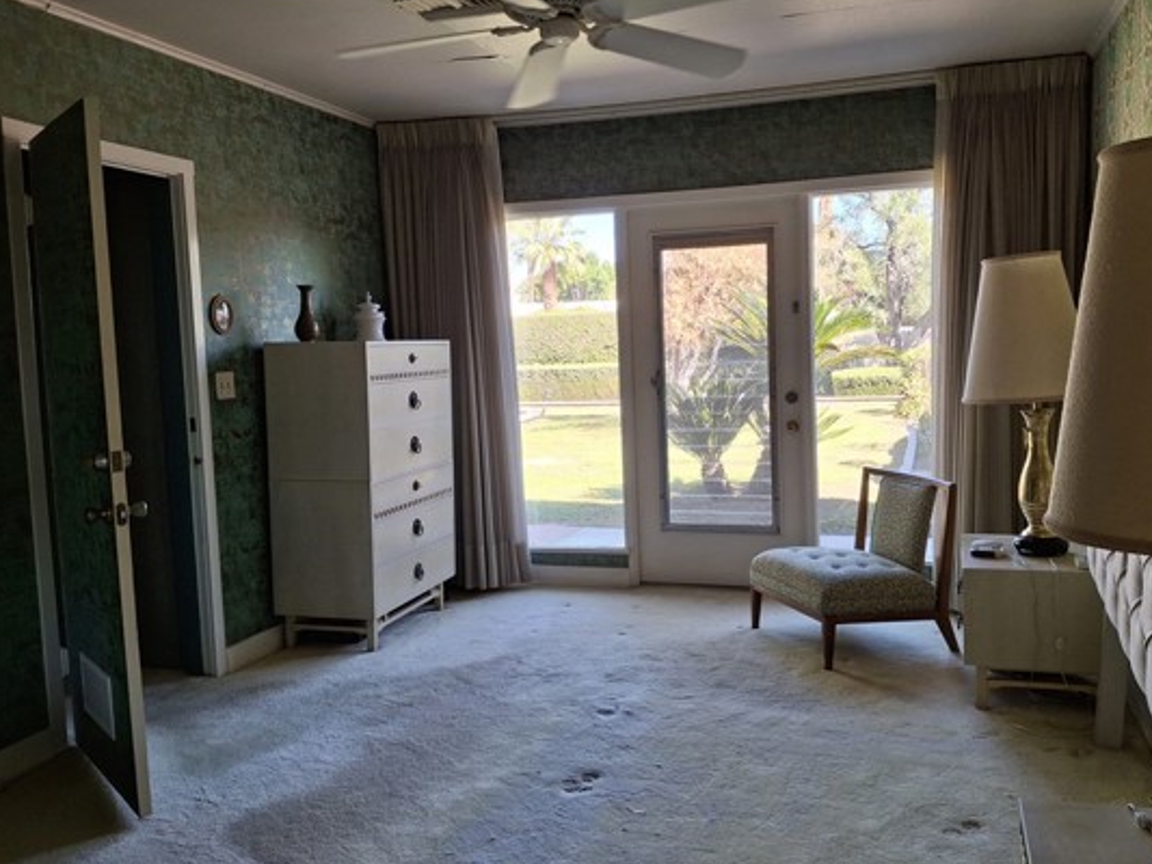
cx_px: 612
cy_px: 430
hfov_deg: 59.9
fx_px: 999
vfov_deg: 46.8
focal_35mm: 30
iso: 40
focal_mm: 4.69
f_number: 1.8
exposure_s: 1/120
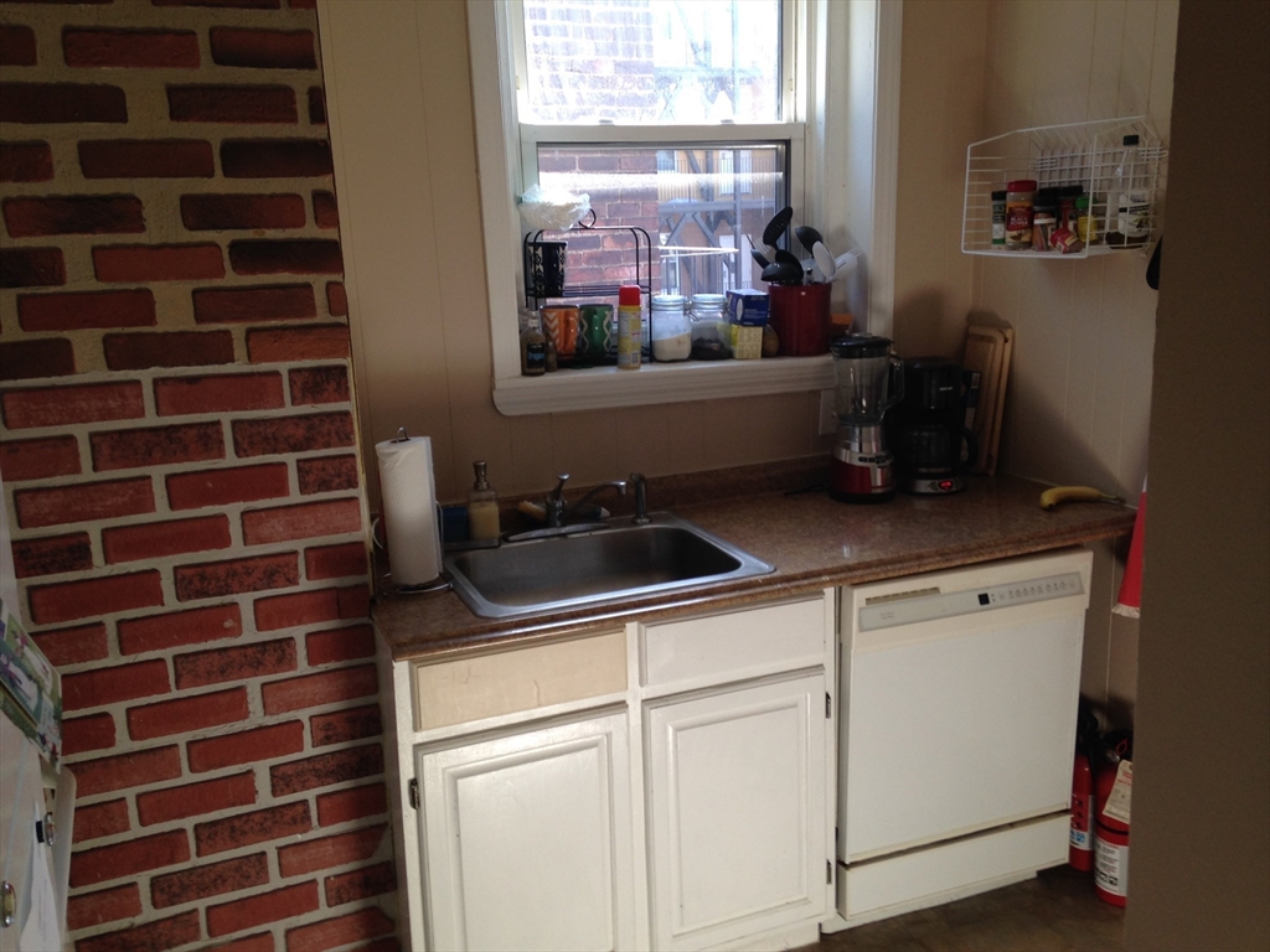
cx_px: 635
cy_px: 476
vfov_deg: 42.9
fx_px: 1211
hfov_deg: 55.4
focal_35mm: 33
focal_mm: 4.12
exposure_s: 1/60
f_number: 2.4
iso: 50
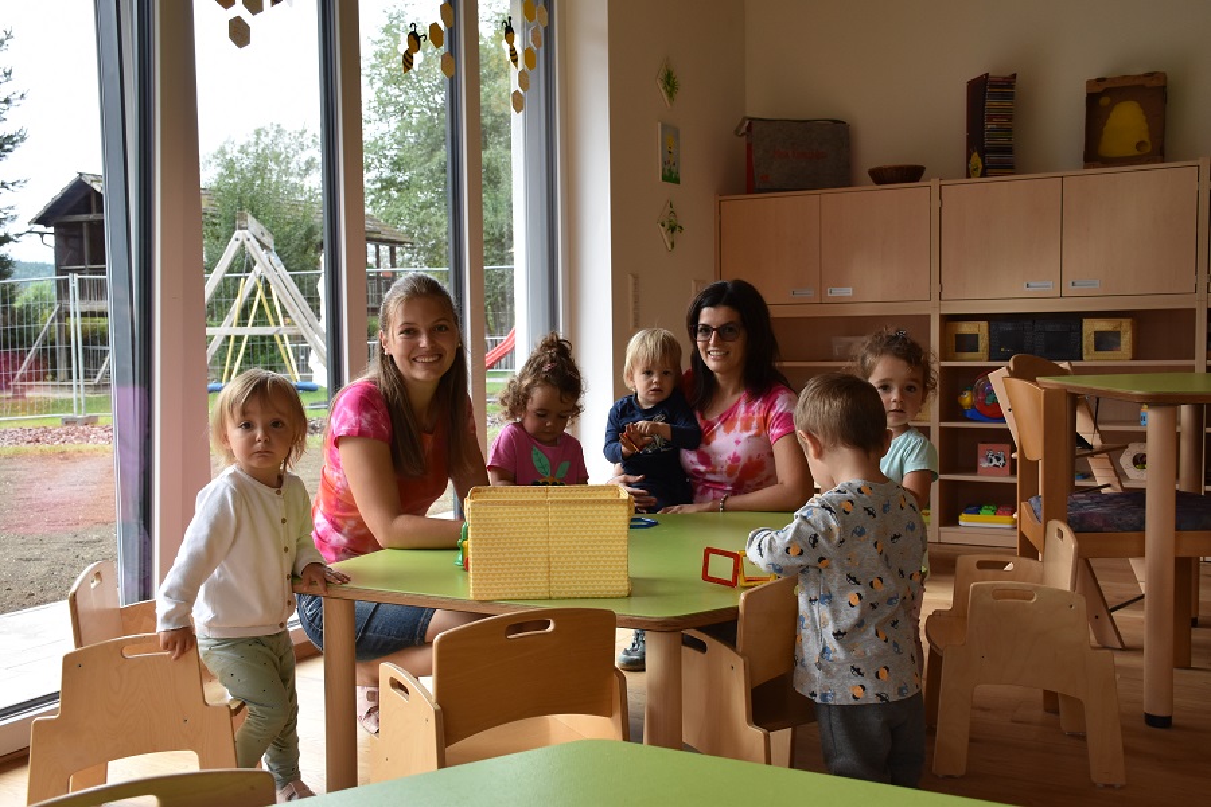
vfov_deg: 36.9
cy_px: 404
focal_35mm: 36
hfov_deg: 53.1
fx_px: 1211
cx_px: 606
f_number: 7.1
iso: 400
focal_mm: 24
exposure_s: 1/200
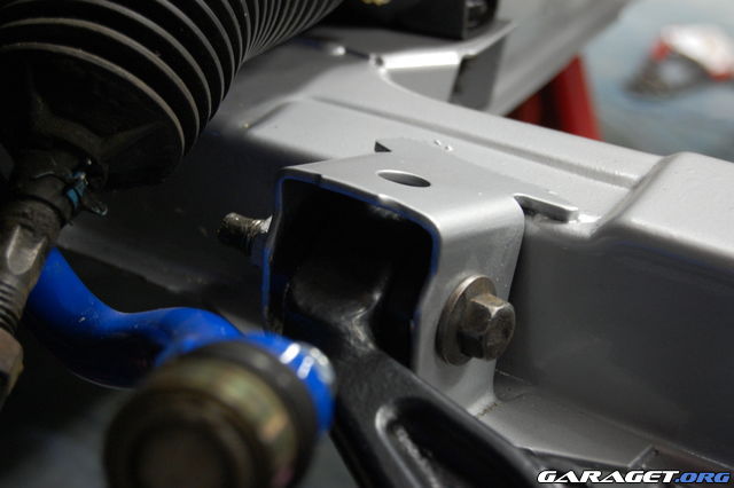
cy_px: 244
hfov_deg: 24.6
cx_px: 367
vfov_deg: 16.5
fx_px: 1681
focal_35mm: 82
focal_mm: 55
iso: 800
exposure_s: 1/8
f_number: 5.6
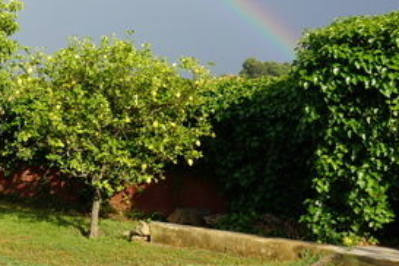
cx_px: -203
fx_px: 997
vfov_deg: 15.0
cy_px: 32
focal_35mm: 90
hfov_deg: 19.6
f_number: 10
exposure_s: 1/100
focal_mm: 16
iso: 100
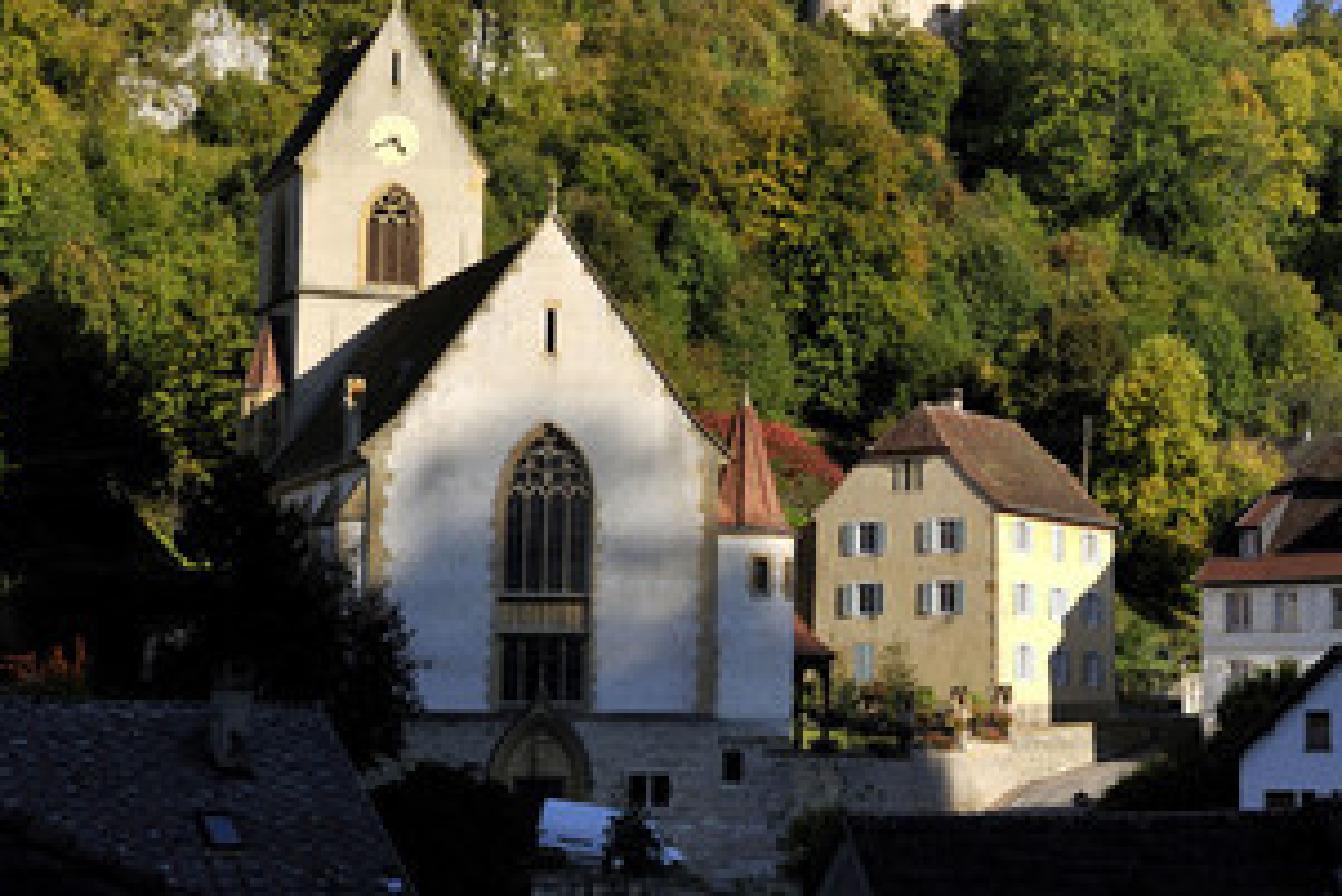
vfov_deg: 14.8
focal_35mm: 92
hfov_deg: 22.0
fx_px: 3431
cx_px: 927
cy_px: 276
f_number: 11
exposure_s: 1/320
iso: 200
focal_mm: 66
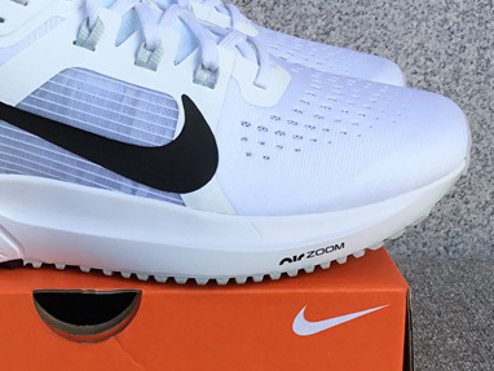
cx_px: 92
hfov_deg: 26.1
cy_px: 227
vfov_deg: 20.2
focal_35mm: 73
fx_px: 1042
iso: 25
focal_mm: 3.3
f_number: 2.4
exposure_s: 1/403
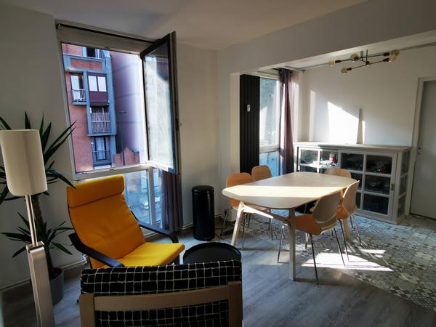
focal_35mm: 20
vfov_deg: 66.0
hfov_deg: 81.7
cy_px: 164
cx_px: 218
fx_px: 252
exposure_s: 1/120
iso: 50
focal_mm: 2.35
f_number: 2.2
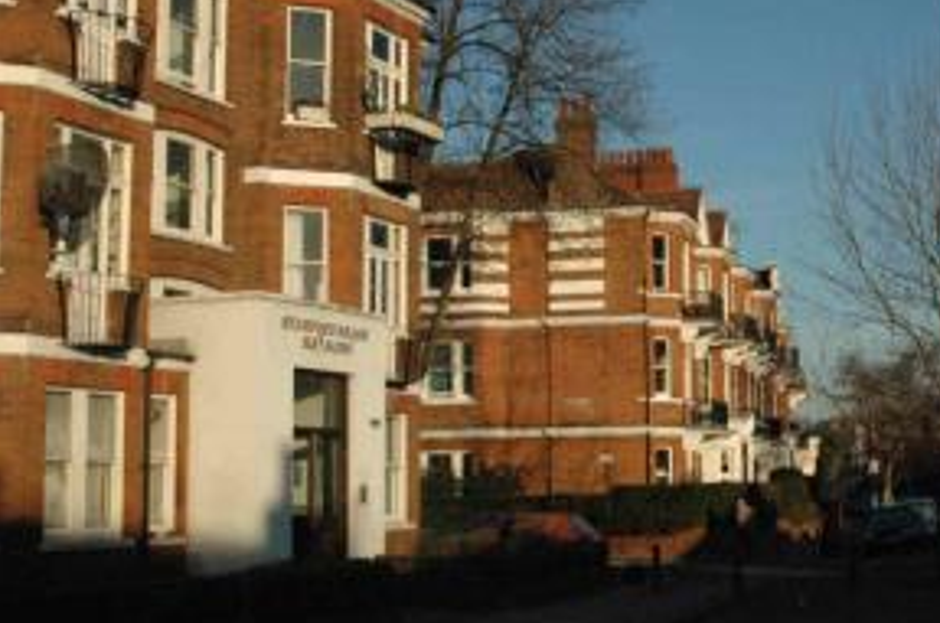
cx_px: 646
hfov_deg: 30.8
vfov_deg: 20.9
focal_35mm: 65
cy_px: 258
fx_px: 1686
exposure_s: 1/1000
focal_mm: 31
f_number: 16
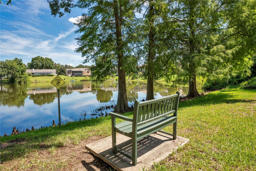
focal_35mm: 21
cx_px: 128
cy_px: 86
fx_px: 149
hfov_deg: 81.2
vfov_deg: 59.5
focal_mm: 21
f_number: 8
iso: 100
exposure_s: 1/125
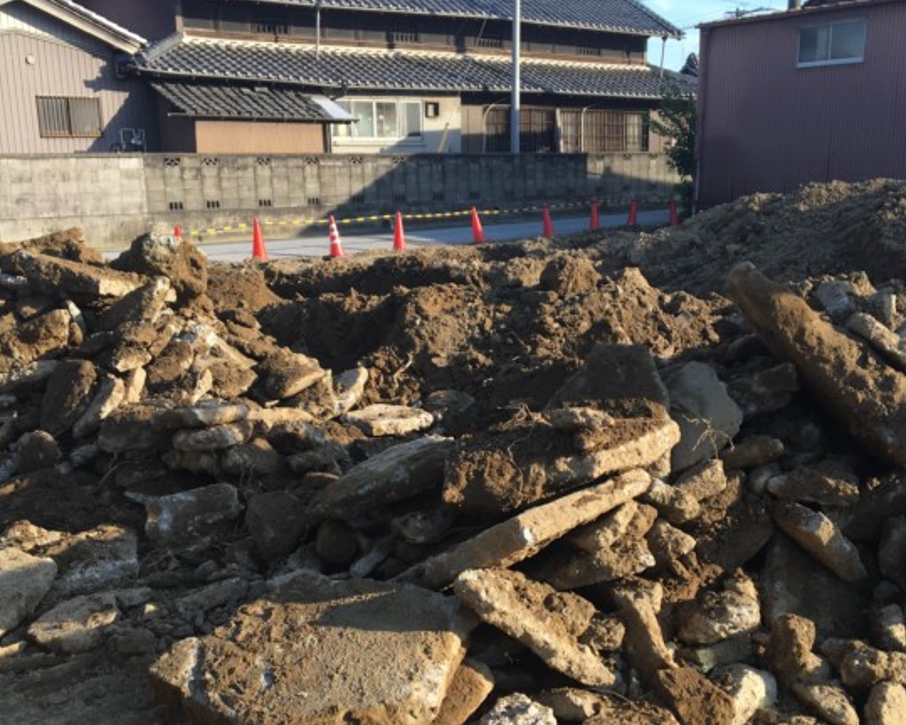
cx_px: 511
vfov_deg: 35.6
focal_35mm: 42
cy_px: 432
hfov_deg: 43.7
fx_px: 1126
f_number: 2.2
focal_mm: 4.15
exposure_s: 1/493
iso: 25
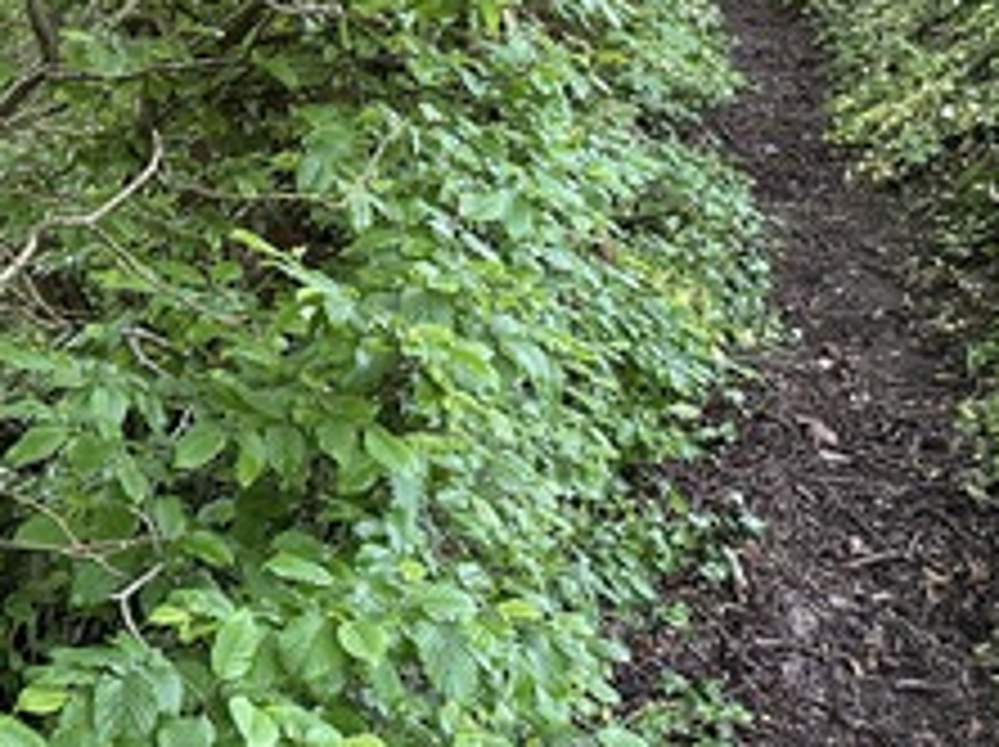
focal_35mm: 65
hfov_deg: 28.7
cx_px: 104
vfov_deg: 21.8
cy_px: 22
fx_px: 1874
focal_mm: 6.86
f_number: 1.78
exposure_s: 1/60
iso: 320
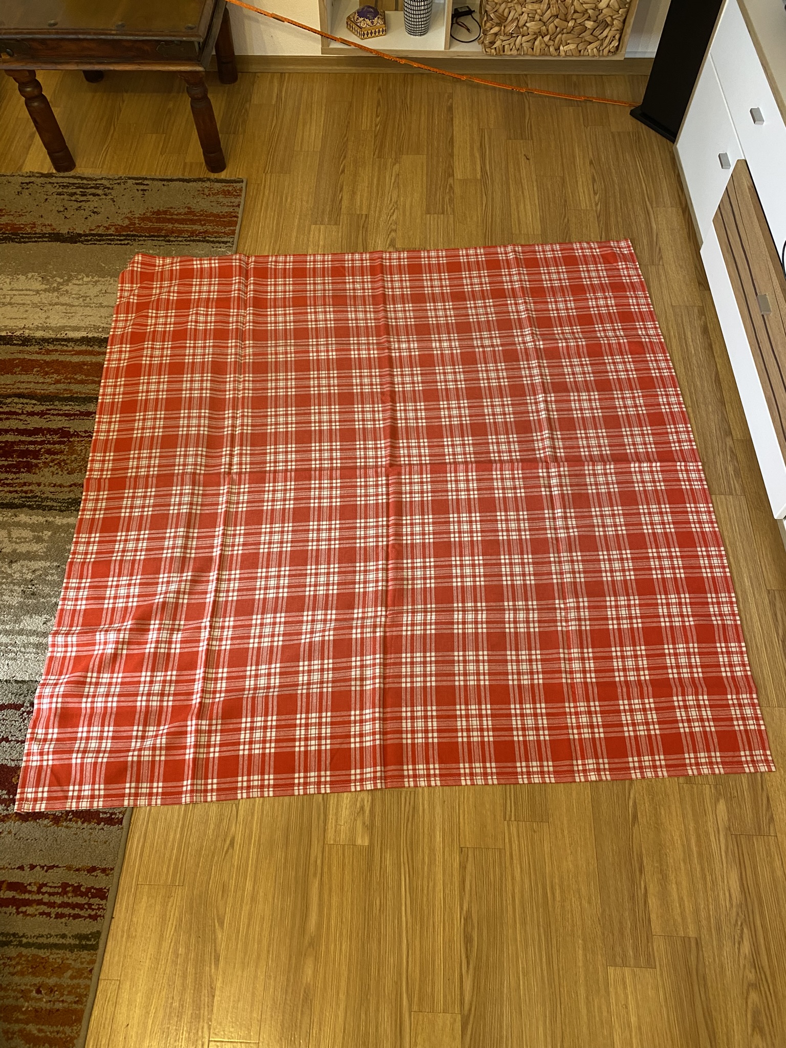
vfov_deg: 67.3
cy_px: 524
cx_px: 393
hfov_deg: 53.1
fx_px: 787
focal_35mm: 26
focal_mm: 4.25
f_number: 1.8
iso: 125
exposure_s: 1/50
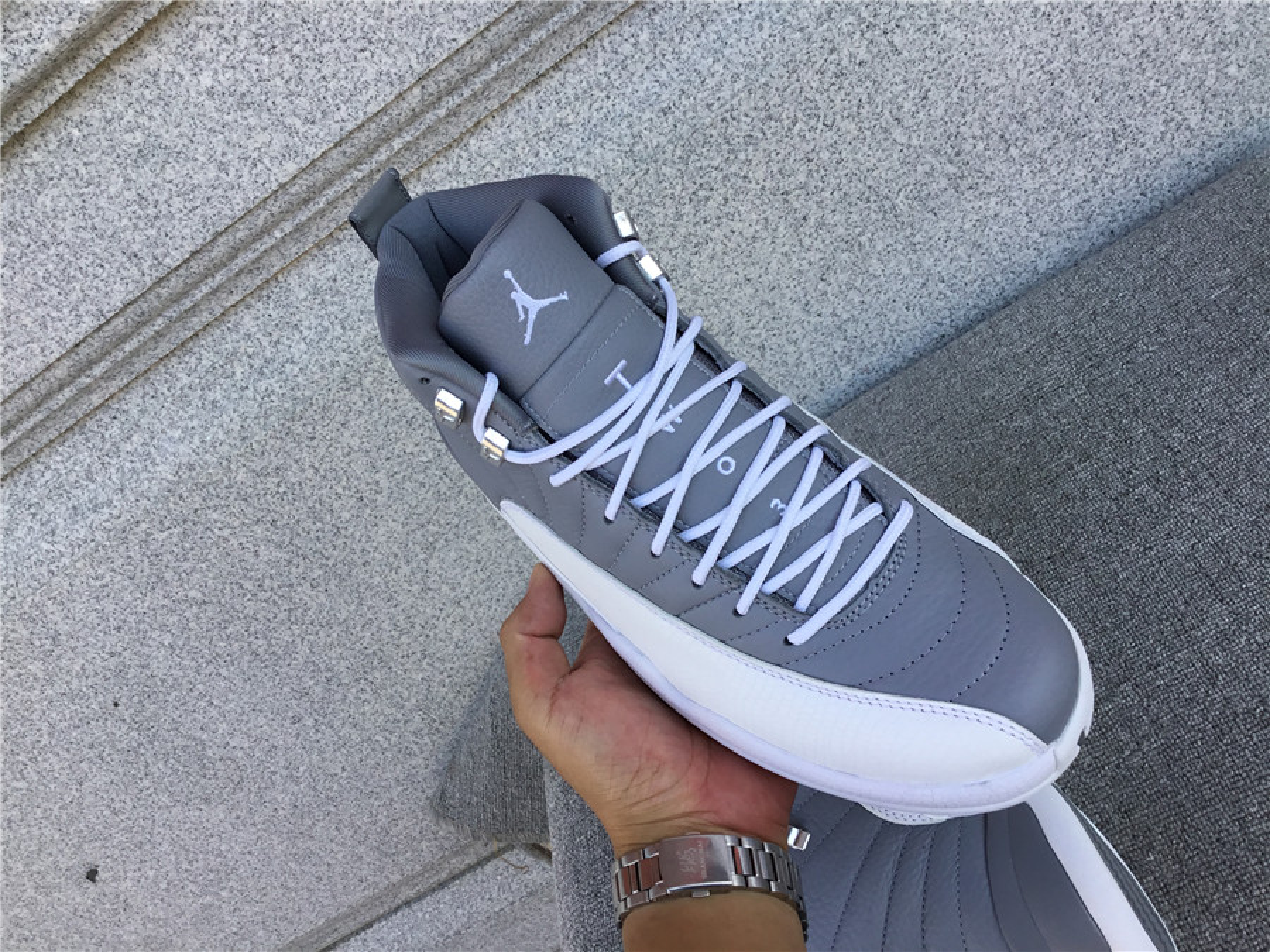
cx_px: 635
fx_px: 1137
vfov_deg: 45.4
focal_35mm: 31
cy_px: 476
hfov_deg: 58.4
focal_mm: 3.3
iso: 25
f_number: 2.4
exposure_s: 1/215
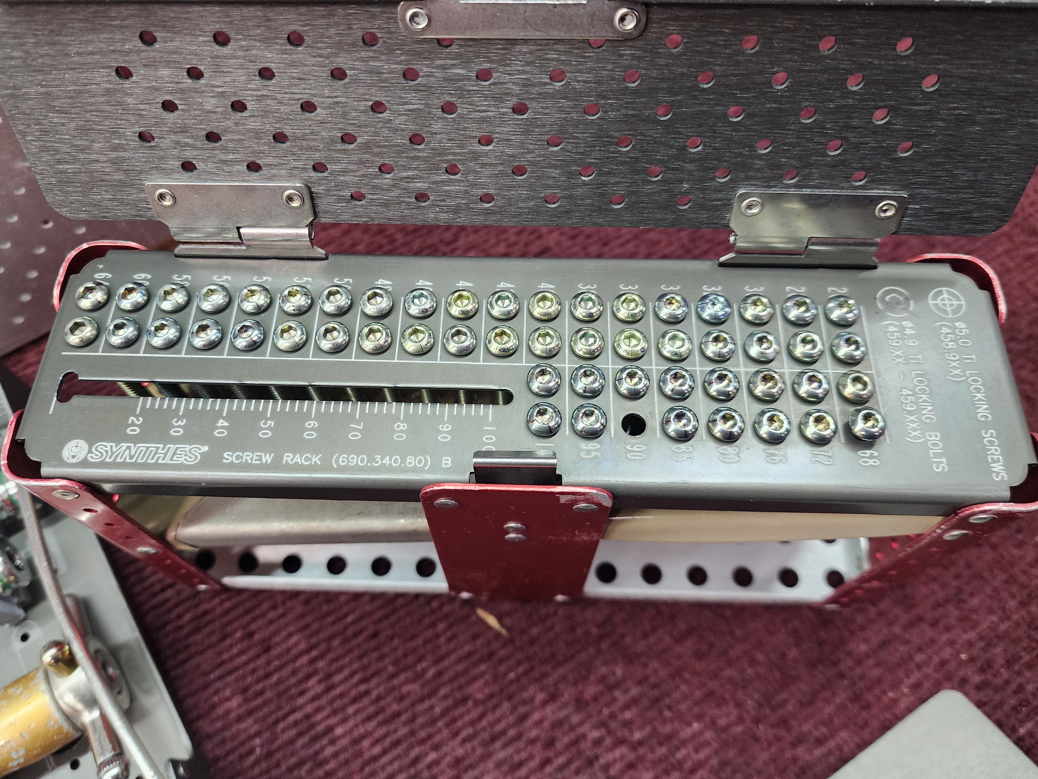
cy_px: 363
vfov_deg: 53.0
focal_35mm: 26
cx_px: 491
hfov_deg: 67.3
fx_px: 780
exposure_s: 1/120
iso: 500
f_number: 1.8
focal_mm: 6.4
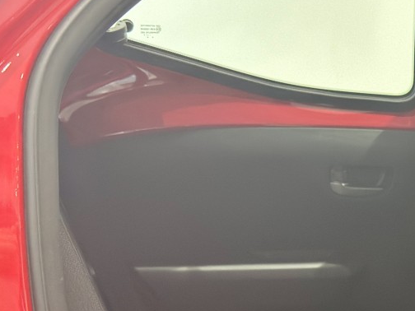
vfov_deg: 14.7
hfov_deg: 18.5
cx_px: 511
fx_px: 1199
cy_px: 264
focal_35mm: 100
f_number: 1.78
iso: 320
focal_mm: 6.76
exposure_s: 1/50
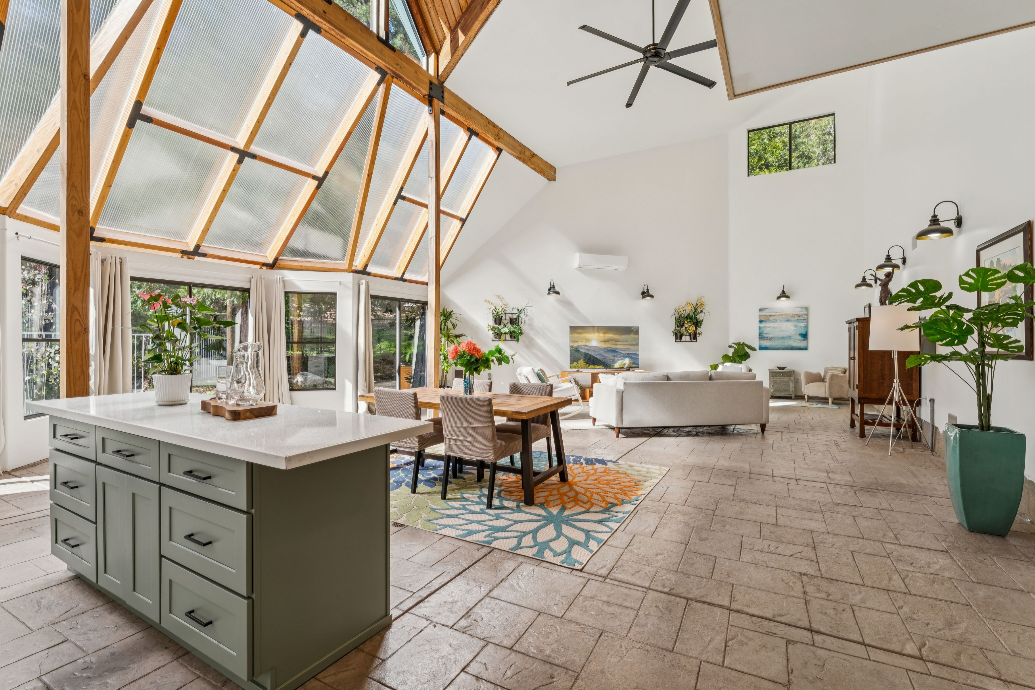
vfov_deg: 72.4
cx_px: 518
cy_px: 345
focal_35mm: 16
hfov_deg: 95.3
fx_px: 472
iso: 100
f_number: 13
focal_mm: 16.4
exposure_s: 1/25
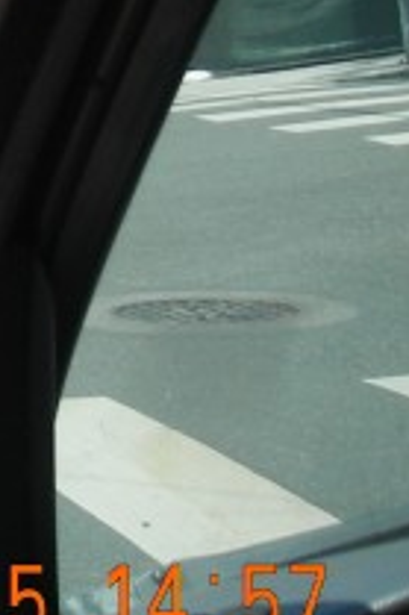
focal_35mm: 153
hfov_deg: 7.4
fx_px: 2612
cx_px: -995
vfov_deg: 12.8
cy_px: -294
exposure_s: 1/249
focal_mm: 5.4
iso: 160
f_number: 7
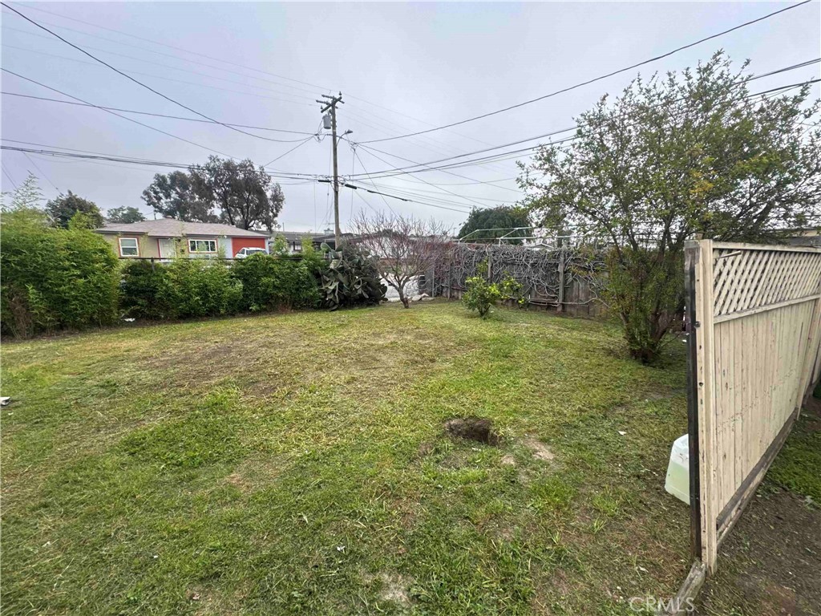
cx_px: 410
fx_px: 332
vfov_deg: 85.7
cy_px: 308
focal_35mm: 14
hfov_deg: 102.1
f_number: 2.2
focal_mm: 2.22
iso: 40
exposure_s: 1/272
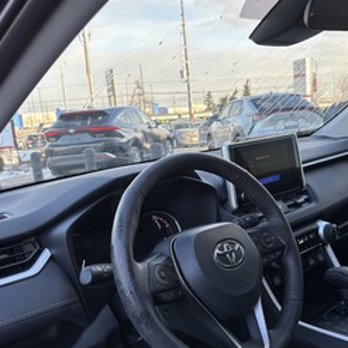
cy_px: 211
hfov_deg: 42.7
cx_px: 203
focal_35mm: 39
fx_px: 444
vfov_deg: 42.6
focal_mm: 5.96
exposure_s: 1/223
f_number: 1.6
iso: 40
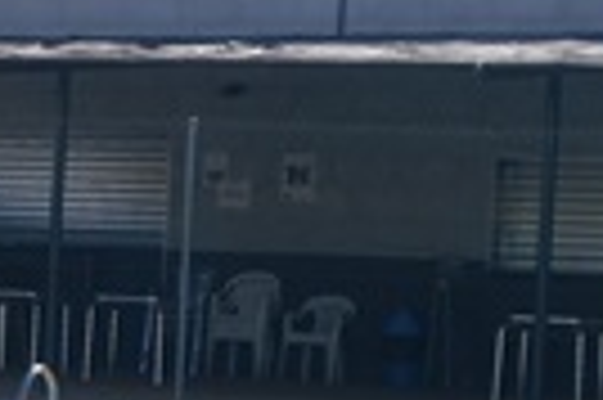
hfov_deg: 10.8
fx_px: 3112
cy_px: 449
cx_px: -158
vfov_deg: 7.3
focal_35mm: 186
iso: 64
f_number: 4
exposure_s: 1/800
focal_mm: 10.4
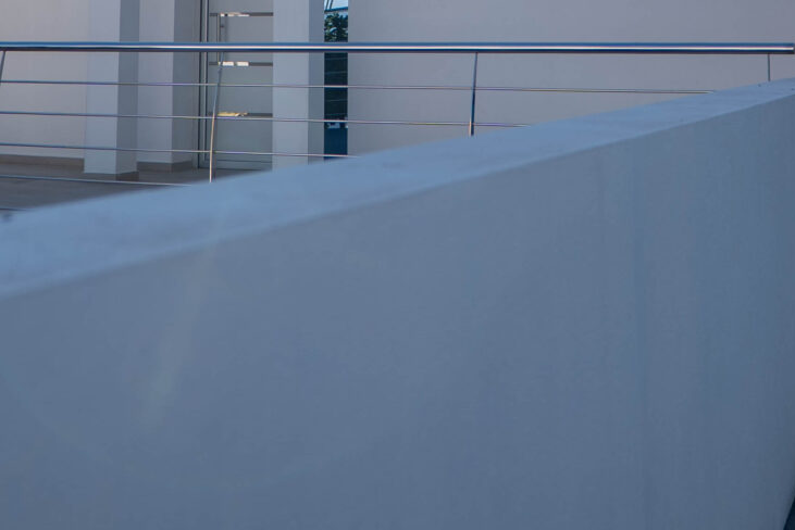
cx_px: 365
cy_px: -229
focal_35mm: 63
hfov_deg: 31.9
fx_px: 1392
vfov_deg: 19.3
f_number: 1.8
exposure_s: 1/8000
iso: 100
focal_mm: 18
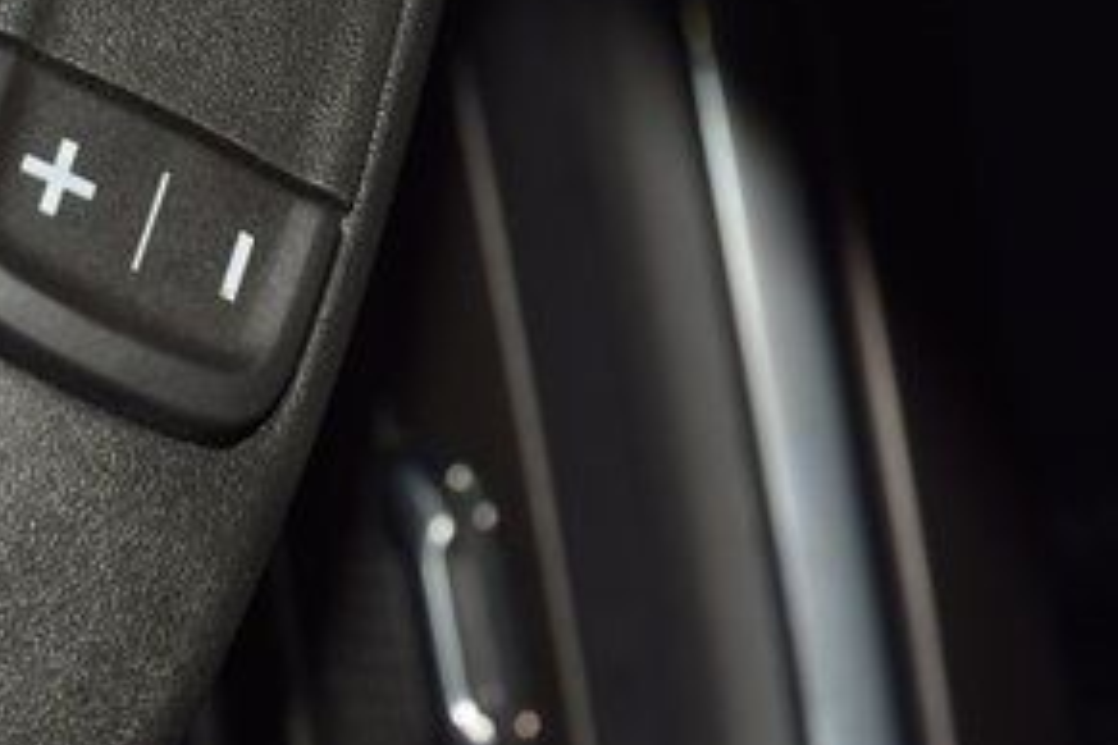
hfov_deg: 8.9
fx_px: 7173
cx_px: 31
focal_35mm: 231
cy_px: 271
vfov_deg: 5.9
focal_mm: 70
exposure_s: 1/125
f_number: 8
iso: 100
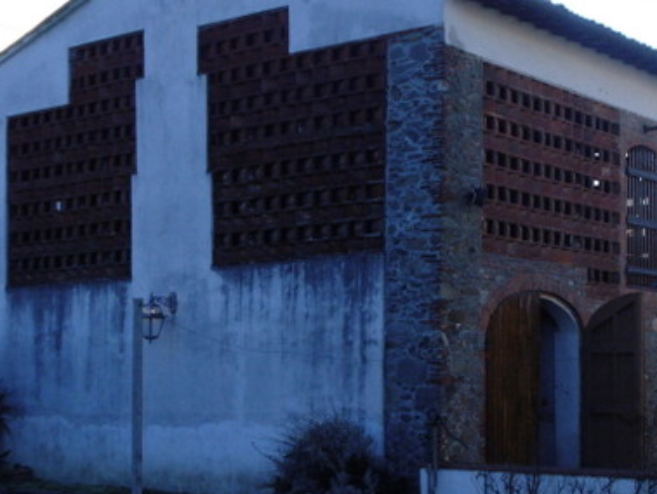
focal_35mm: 74
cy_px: 341
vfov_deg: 19.8
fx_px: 1405
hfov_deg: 26.1
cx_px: 474
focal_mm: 6.4
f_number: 3.5
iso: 100
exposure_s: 1/1000
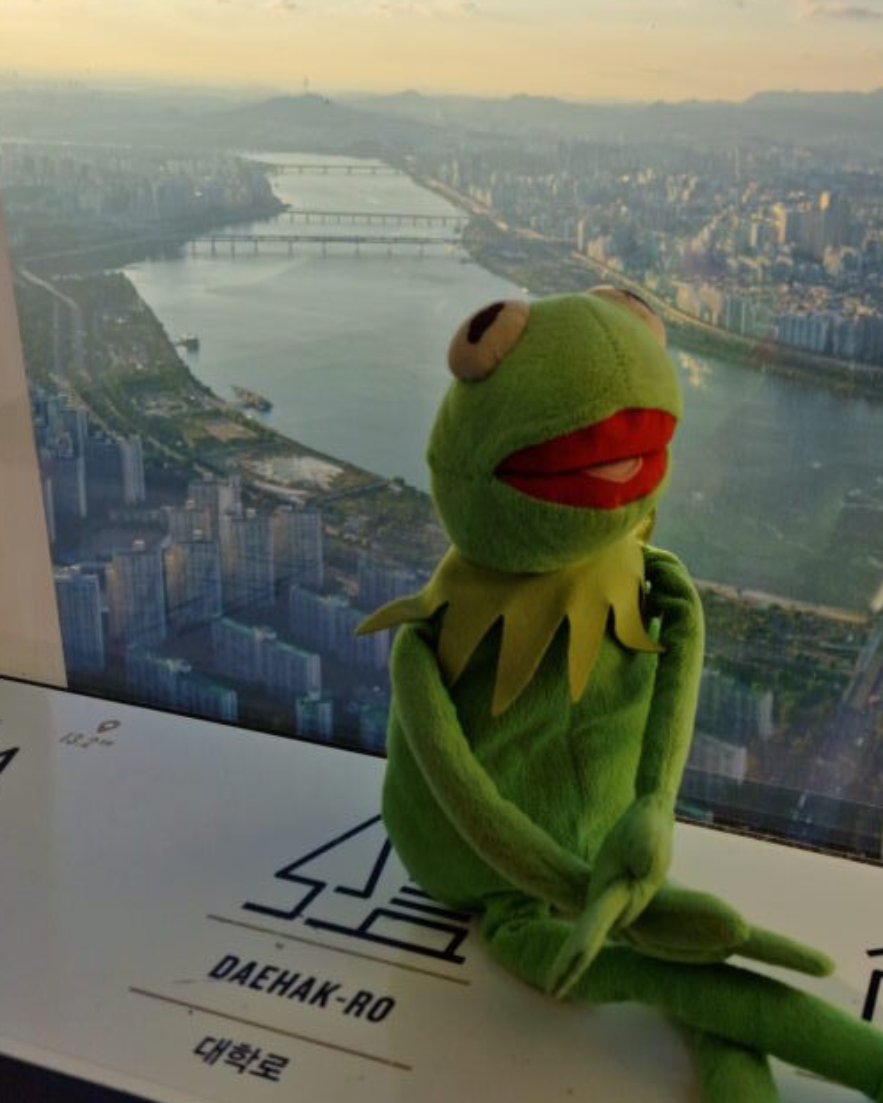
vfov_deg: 48.5
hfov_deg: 39.0
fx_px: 1208
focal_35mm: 37
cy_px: 401
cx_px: 672
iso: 50
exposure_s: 1/526
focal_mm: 6.4
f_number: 1.8
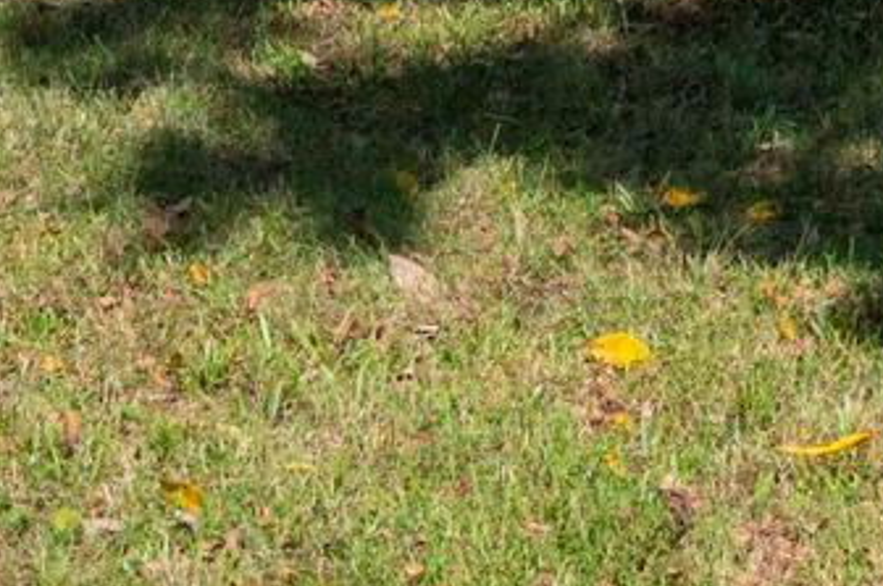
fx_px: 6270
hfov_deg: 7.6
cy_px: -1109
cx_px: 2016
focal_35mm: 256
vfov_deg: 5.1
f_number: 13
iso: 1000
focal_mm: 42
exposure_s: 1/640
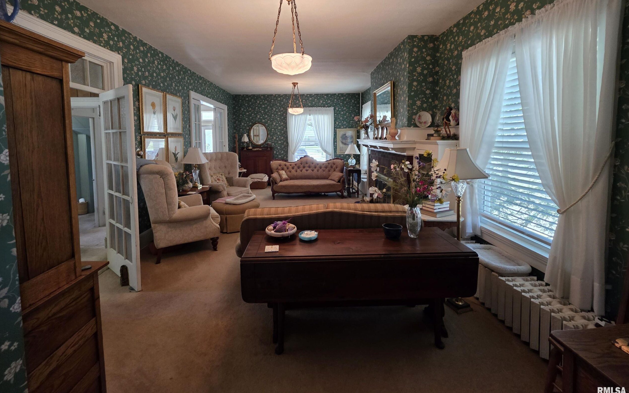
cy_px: 158
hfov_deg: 105.3
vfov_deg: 77.8
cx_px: 310
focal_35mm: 14
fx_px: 240
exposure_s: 1/60
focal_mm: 2.2
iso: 320
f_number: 1.9
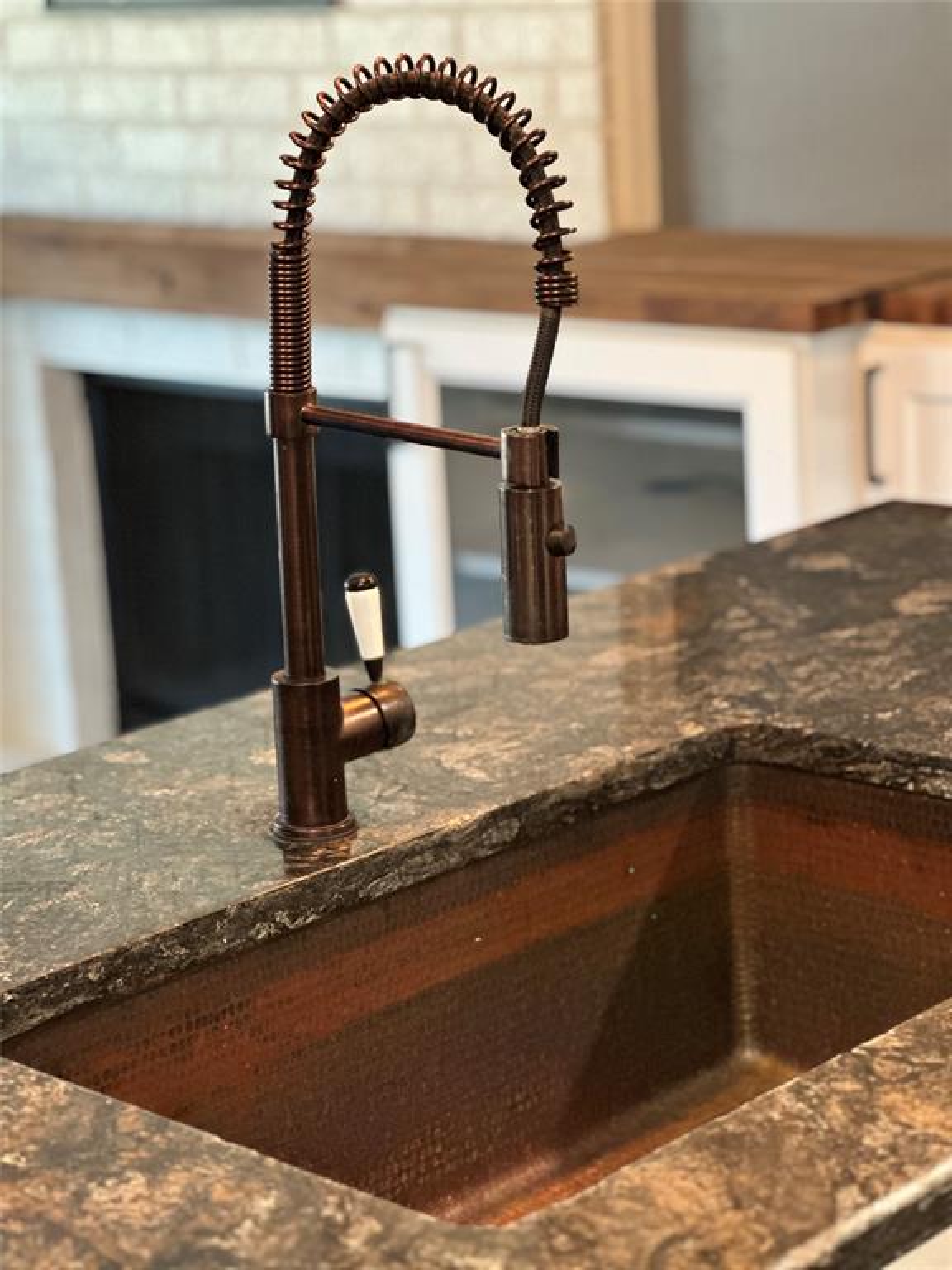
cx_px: 476
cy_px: 635
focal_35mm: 77
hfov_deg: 19.1
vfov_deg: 25.3
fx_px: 2824
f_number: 2.8
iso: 400
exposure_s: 1/24
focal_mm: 9
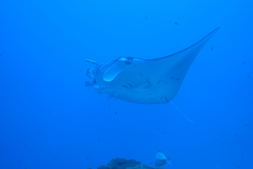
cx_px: 126
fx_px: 372
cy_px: 84
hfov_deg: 37.5
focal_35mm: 53
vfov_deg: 25.5
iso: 160
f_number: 2.8
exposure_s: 1/60
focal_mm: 19.48
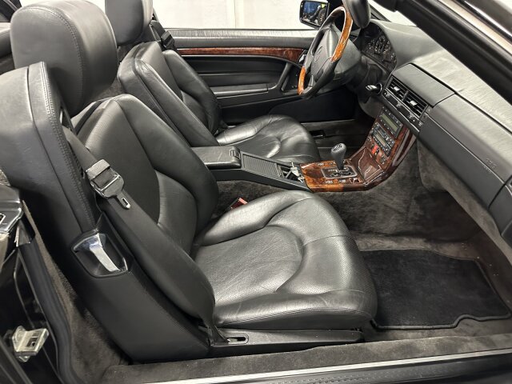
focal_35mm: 24
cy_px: 192
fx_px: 355
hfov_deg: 71.6
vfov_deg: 56.8
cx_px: 256
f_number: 1.78
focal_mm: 6.86
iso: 1000
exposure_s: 1/43
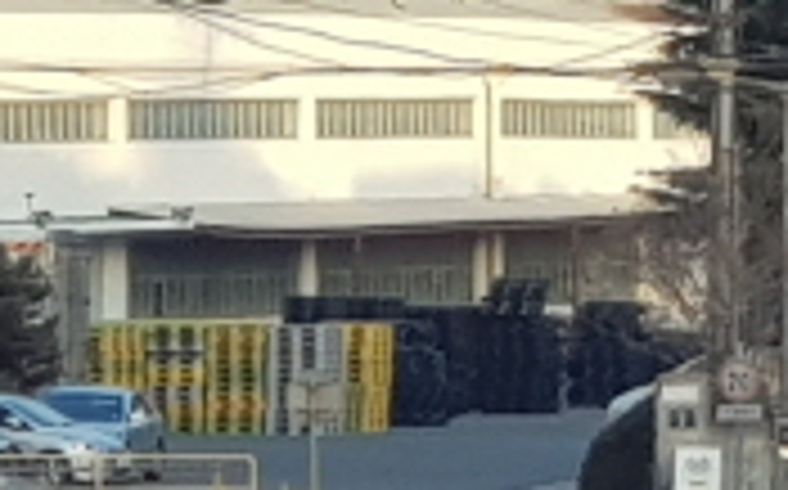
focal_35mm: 233
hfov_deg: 8.9
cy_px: -121
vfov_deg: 5.6
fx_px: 4999
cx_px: 970
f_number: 2.4
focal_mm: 6
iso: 25
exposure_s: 1/39
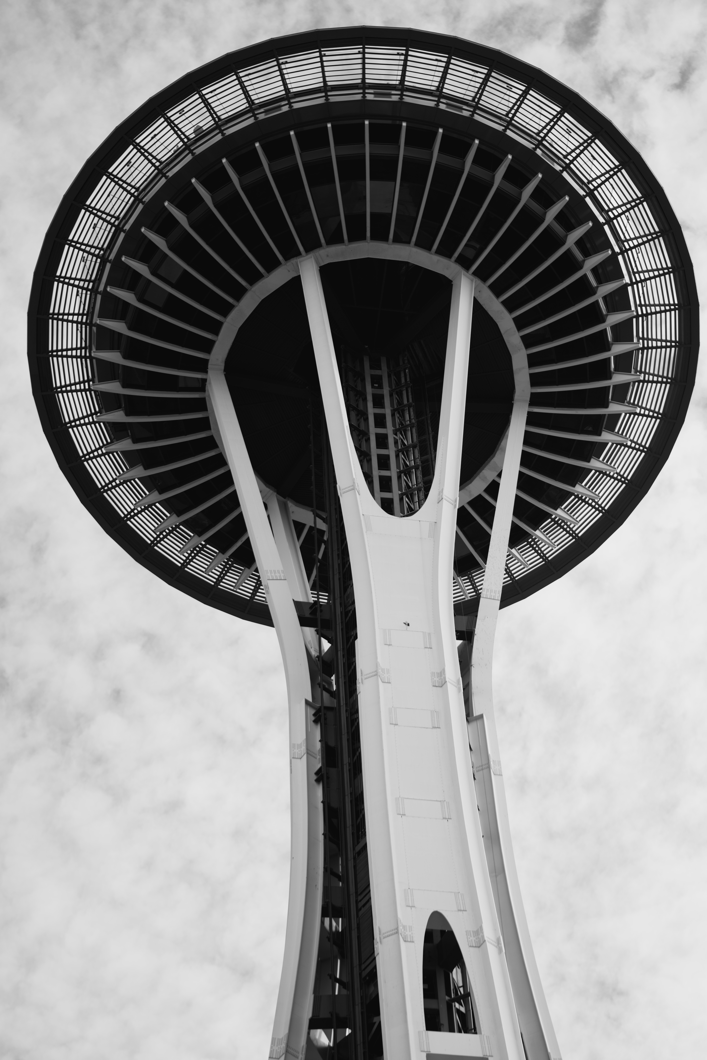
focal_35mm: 90
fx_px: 2651
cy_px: 530
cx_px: 354
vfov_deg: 22.6
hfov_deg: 15.2
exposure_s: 1/1000
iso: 64
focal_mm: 90
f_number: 2.8
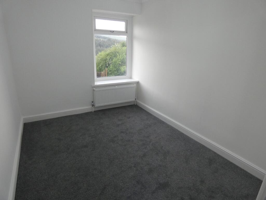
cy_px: 100
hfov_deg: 81.7
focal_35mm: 20
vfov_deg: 66.0
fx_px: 154
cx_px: 133
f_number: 2.8
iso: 250
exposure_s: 1/60
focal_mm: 3.6
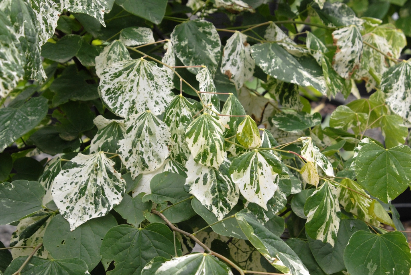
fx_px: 943
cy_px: 138
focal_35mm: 82
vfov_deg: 16.6
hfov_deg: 24.6
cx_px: 206
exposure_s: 1/250
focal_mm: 55
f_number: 8
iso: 400
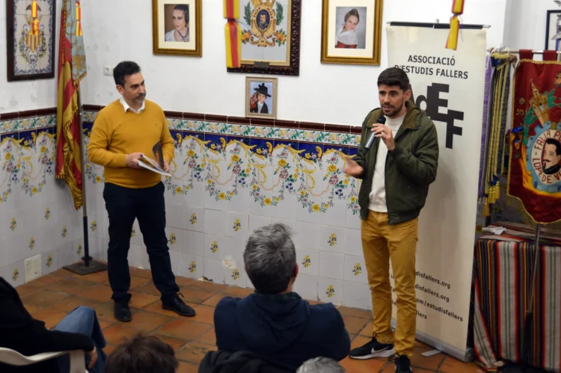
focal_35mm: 48
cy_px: 186
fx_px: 747
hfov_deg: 41.1
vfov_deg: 28.0
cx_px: 280
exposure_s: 1/15
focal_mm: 32
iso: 640
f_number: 4
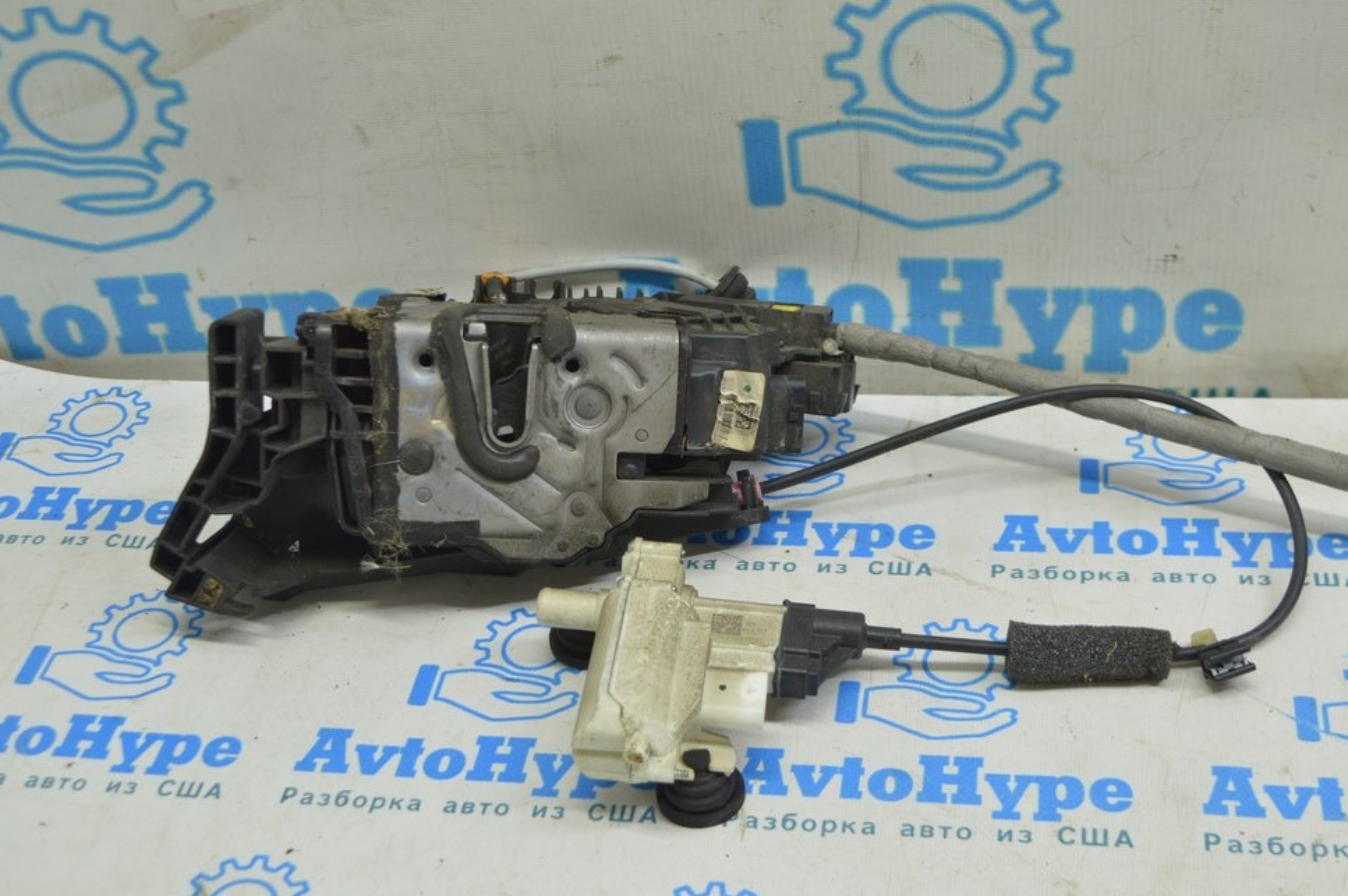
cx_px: 638
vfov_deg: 25.0
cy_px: 469
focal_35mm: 54
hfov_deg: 36.9
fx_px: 2020
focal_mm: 34
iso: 400
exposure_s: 1/20
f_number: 5.6
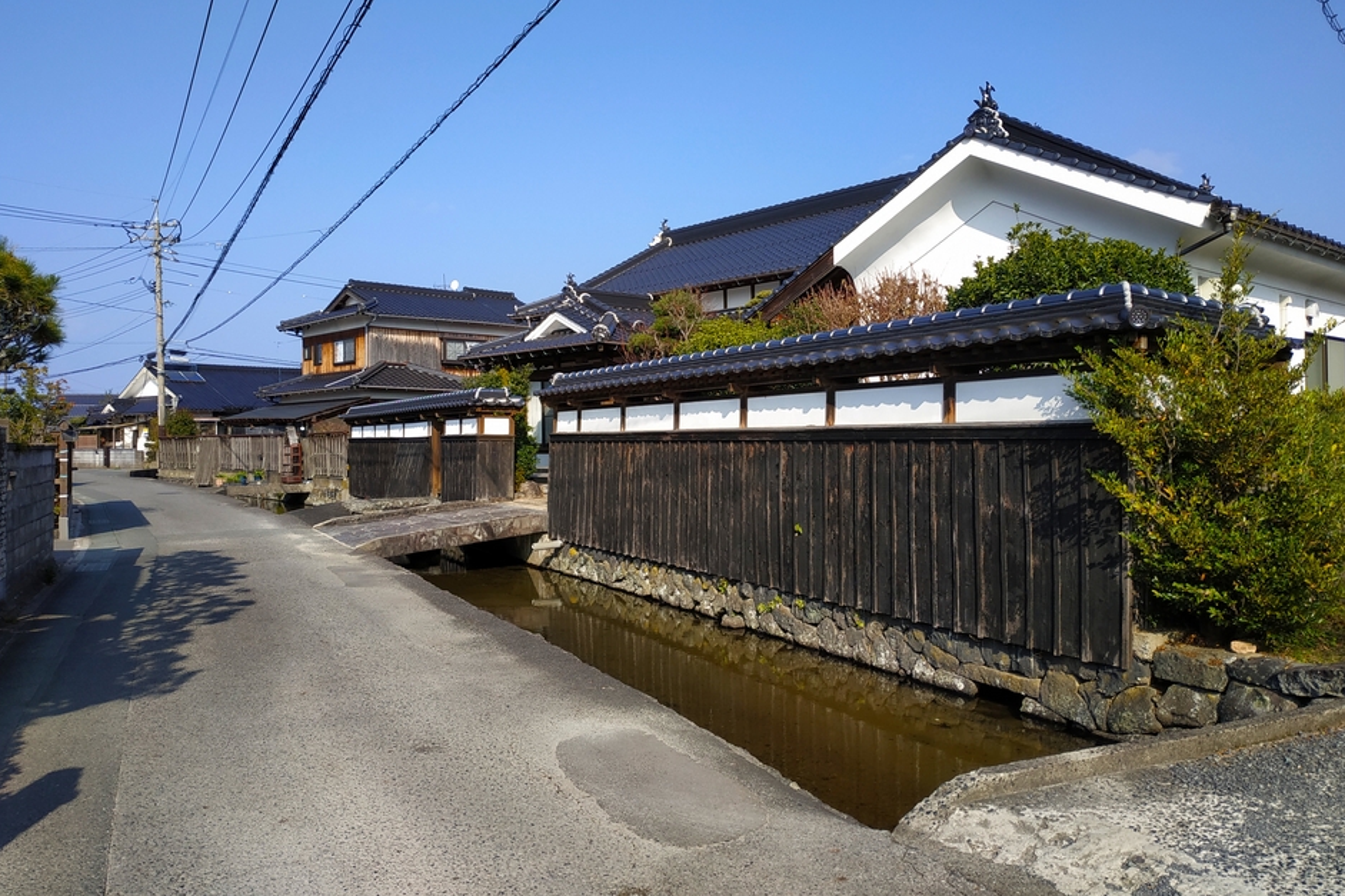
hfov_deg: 69.4
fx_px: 971
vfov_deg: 49.5
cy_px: 422
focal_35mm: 26
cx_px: 679
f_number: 1.9
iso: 100
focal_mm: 3.94
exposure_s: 1/1687
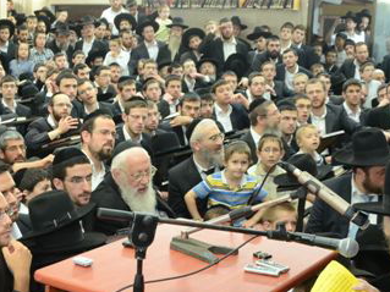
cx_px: 33
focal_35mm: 65
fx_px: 732
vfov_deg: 22.4
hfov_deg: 28.6
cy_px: 203
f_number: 4.5
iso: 1600
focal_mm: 18
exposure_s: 1/60
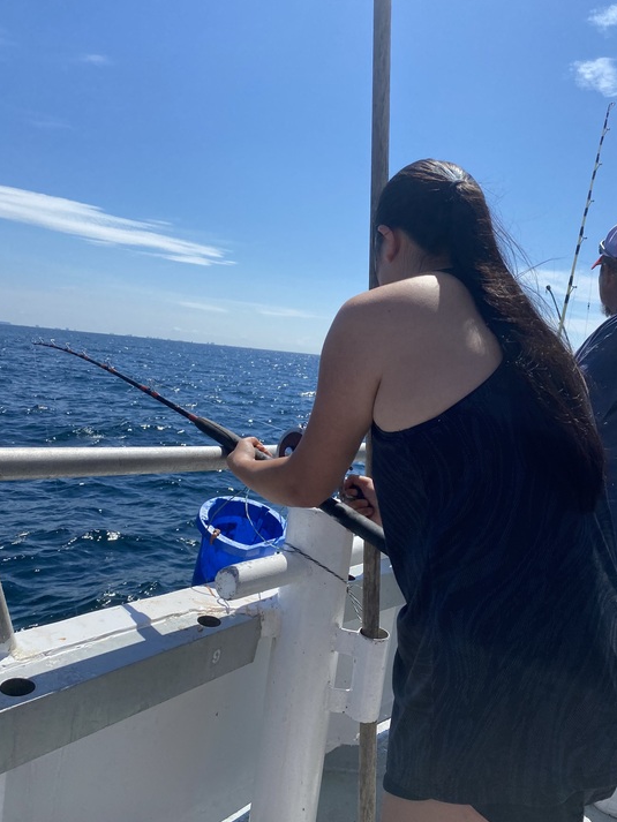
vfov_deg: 63.4
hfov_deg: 49.7
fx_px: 665
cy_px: 416
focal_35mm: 28
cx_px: 328
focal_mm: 4.25
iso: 32
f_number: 1.8
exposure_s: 1/4115
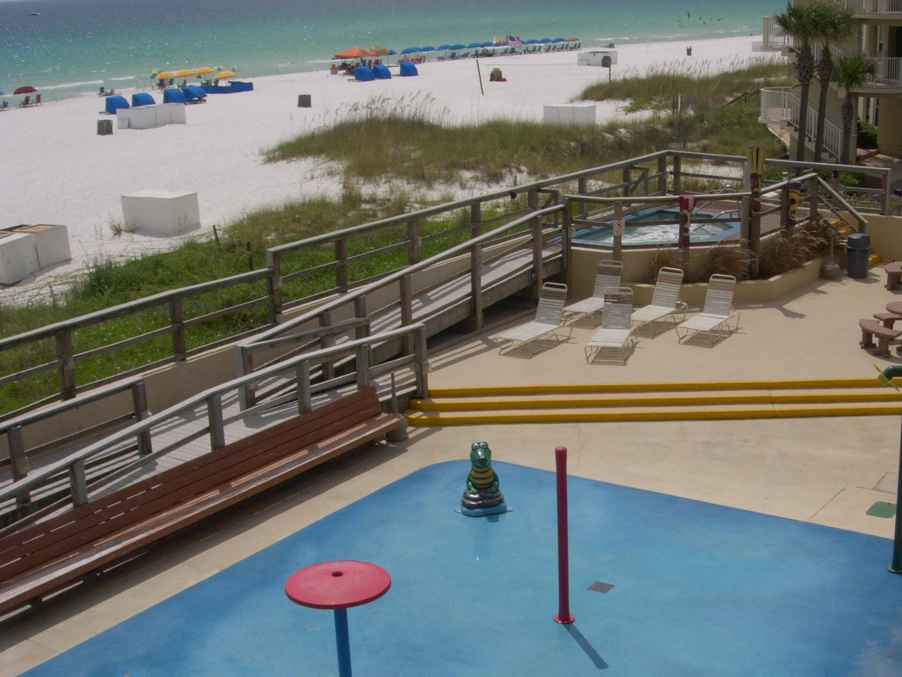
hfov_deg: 36.4
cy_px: 448
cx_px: 608
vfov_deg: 27.9
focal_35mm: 52
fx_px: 1355
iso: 79
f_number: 4.8
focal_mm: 7.8
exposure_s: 1/2048
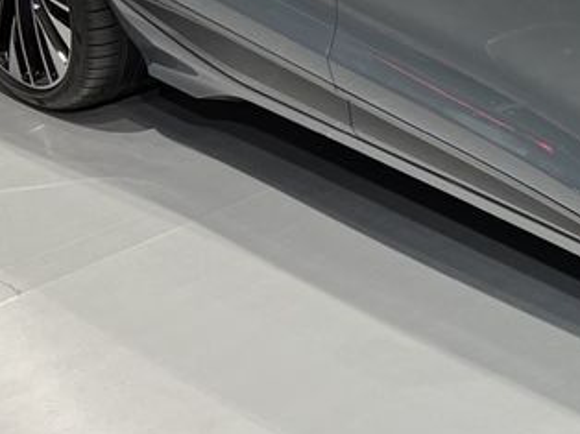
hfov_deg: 16.1
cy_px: 59
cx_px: 990
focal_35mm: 106
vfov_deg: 13.8
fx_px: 1775
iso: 64
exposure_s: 1/100
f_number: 1.5
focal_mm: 5.7
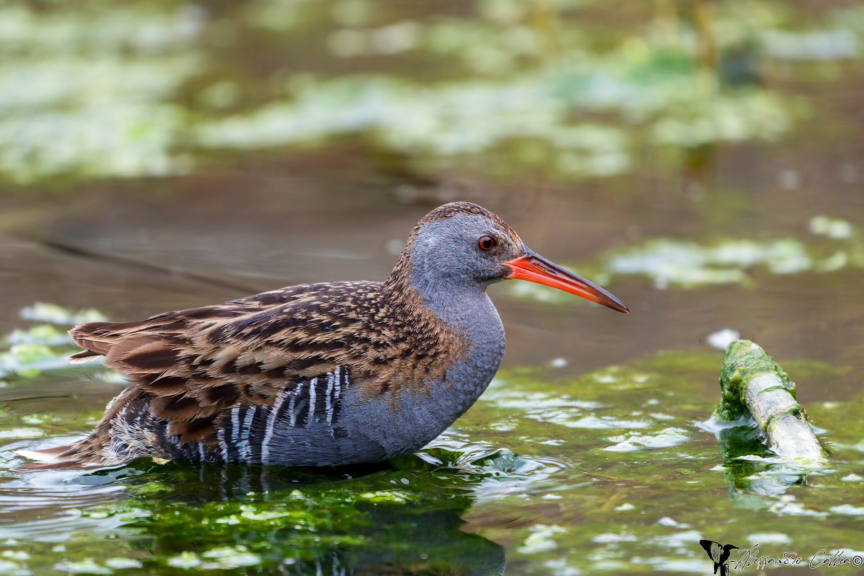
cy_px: 288
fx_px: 9599
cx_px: 432
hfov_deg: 5.2
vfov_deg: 3.4
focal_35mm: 400
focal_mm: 400
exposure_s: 1/250
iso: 1600
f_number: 5.6
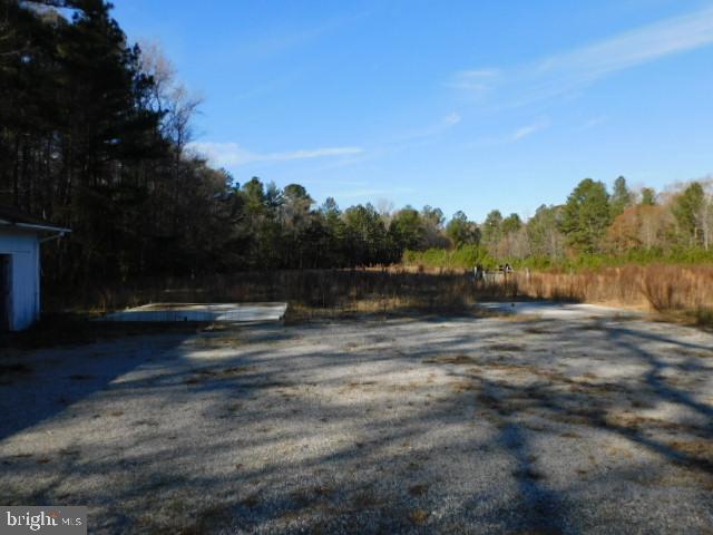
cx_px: 356
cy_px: 268
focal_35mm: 24
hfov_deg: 71.6
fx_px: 494
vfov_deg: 56.8
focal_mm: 4.3
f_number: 3.3
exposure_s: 1/1250
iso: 125
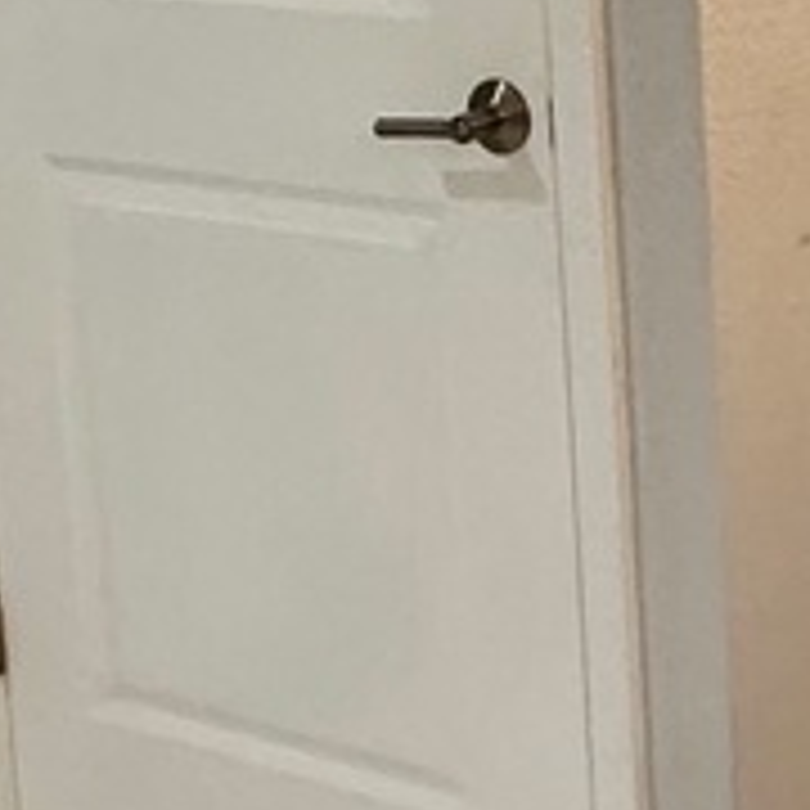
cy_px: -45
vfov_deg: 17.1
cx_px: 819
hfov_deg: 17.2
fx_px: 2621
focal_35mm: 99
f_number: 2.2
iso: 250
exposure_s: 1/120
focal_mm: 2.22
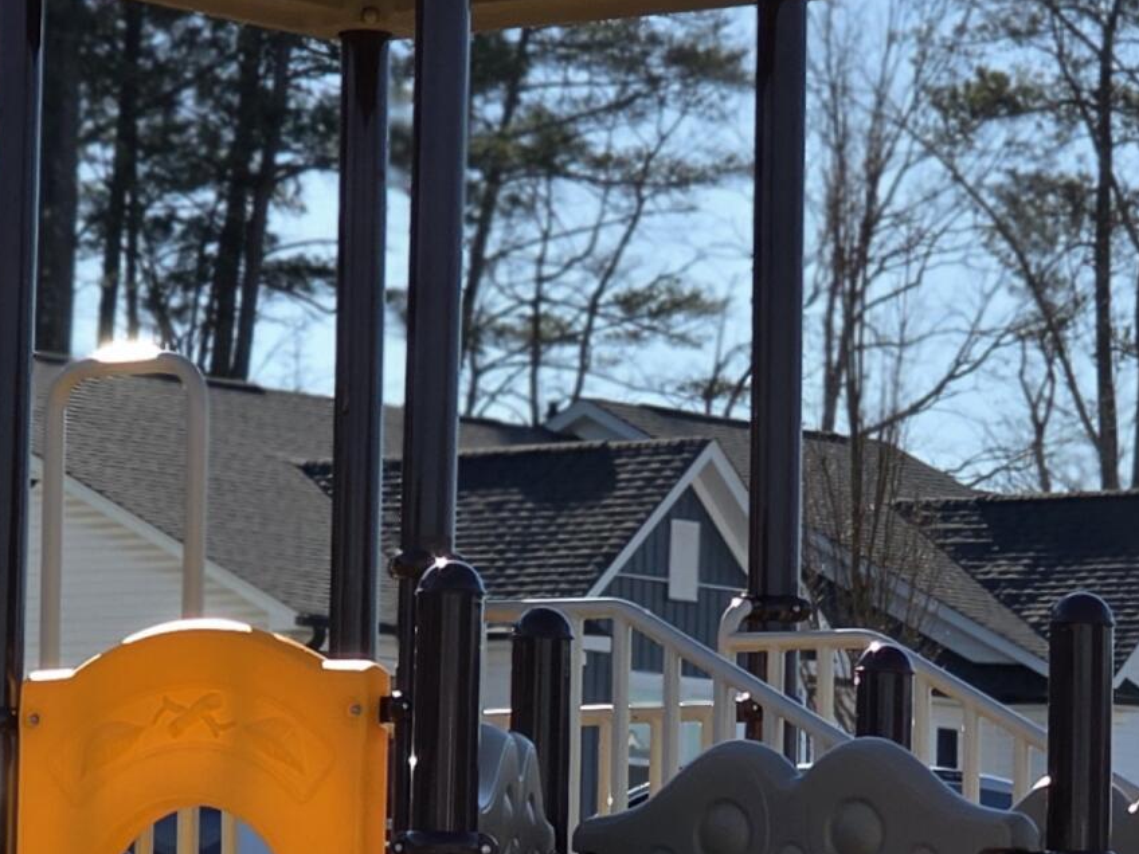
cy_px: 1003
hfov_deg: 8.1
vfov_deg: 6.1
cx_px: 645
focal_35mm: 244
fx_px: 8029
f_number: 2.4
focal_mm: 7.9
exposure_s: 1/2122
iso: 50
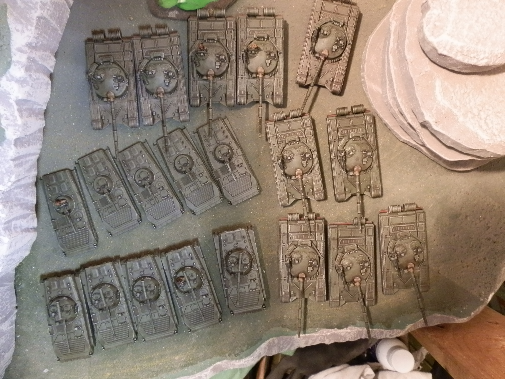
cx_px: 252
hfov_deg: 63.4
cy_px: 190
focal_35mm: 28
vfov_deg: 49.7
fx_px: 408
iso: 400
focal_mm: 5
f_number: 3.1
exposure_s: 1/50
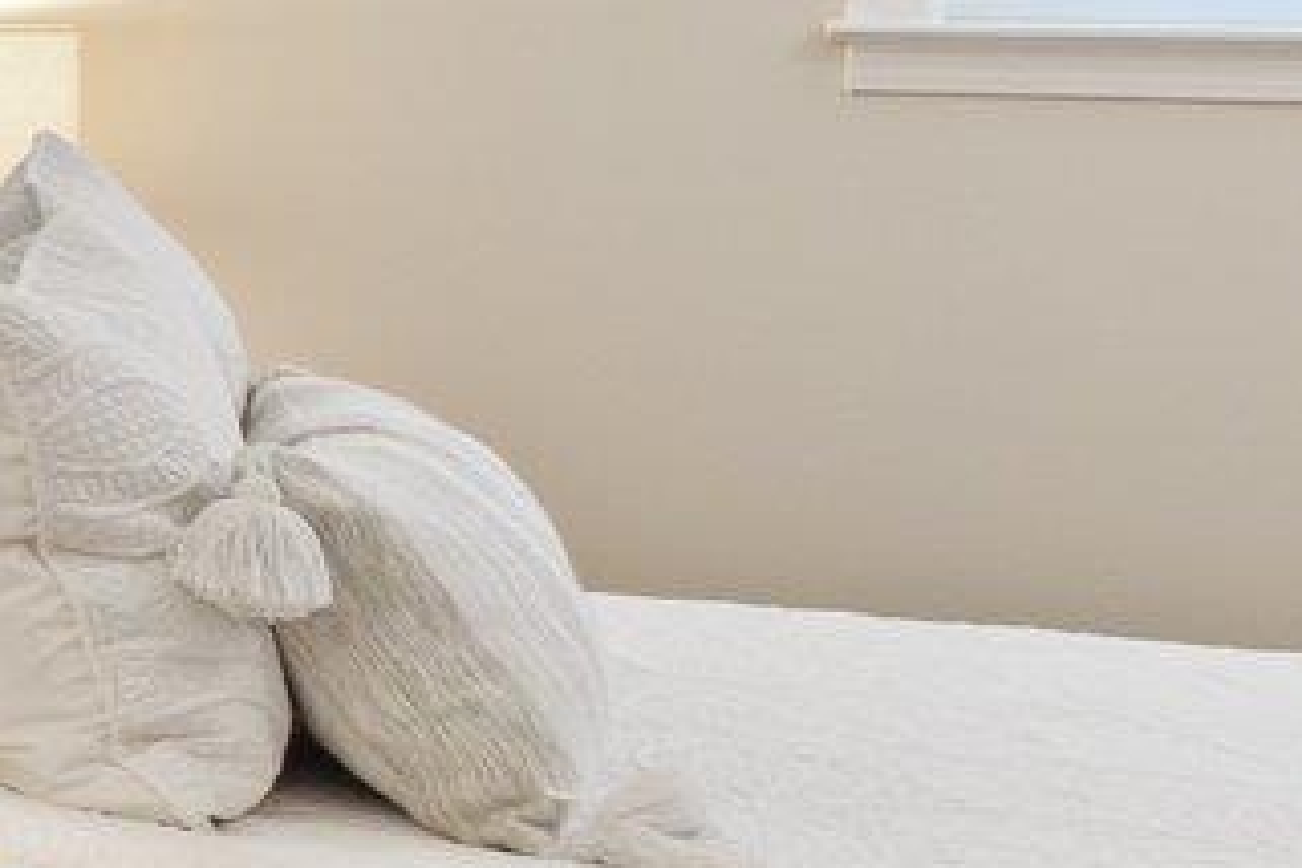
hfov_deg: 11.2
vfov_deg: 13.2
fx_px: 3689
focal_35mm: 102
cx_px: -2669
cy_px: -30
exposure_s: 1/1.25
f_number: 9
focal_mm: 16
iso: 250
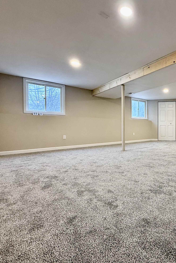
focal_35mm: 20
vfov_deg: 84.0
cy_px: 129
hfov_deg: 55.1
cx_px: 153
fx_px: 147
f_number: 2.2
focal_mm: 2.22
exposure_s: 1/60
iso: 250
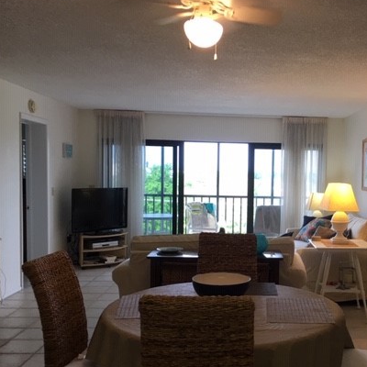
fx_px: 492
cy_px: 206
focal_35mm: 41
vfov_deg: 40.9
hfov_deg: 40.1
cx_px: 262
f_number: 2.2
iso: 25
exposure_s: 1/30
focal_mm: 4.15
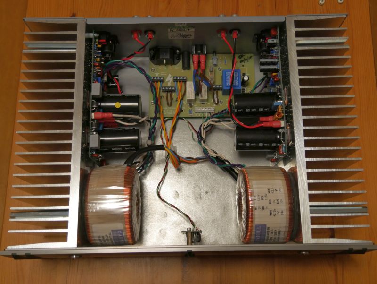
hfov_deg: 49.0
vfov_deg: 37.8
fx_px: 414
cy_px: 142
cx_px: 188
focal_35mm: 38
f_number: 3.8
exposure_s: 1/60
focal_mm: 19
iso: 1250
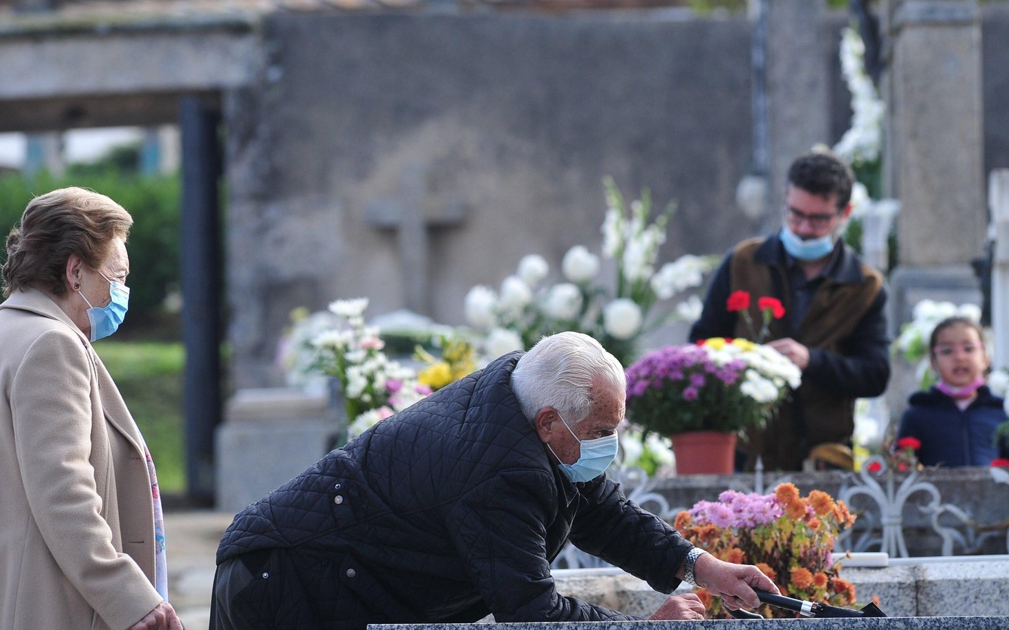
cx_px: 528
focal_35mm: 335
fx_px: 9211
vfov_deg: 3.9
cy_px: 324
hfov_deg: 6.3
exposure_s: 1/400
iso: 500
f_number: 7.1
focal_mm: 300
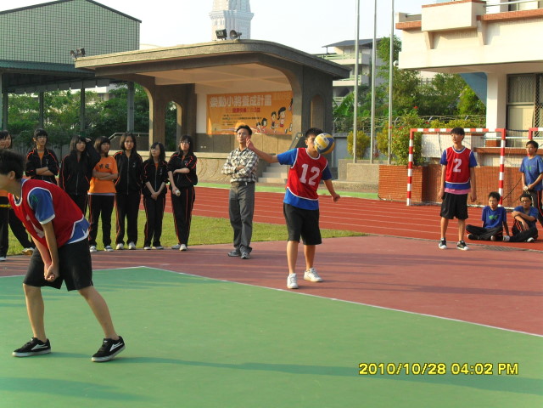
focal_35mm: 70
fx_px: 1098
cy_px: 204
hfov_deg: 27.8
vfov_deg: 21.0
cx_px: 272
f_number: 4
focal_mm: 12.3
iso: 100
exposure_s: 1/350
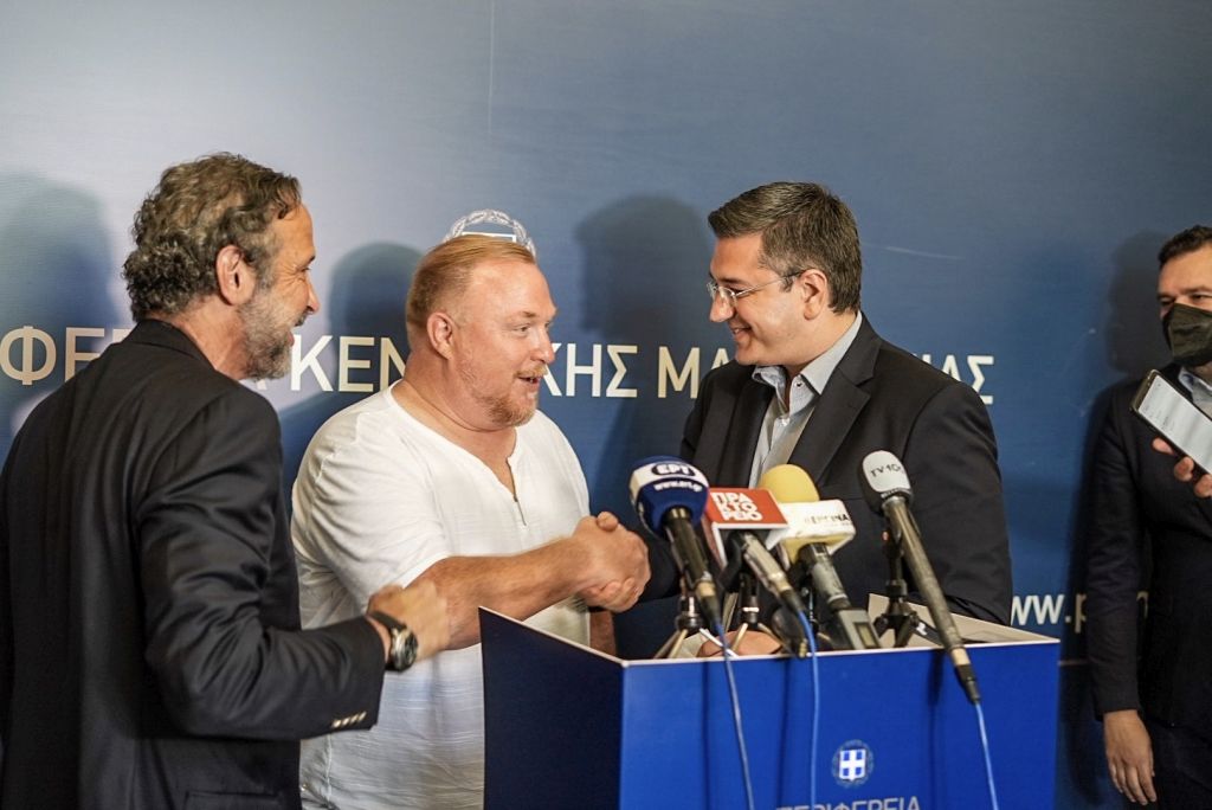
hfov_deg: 39.6
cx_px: 606
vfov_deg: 27.0
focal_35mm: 50
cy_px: 405
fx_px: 1684
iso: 1250
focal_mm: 50
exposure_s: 1/200
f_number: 2.5
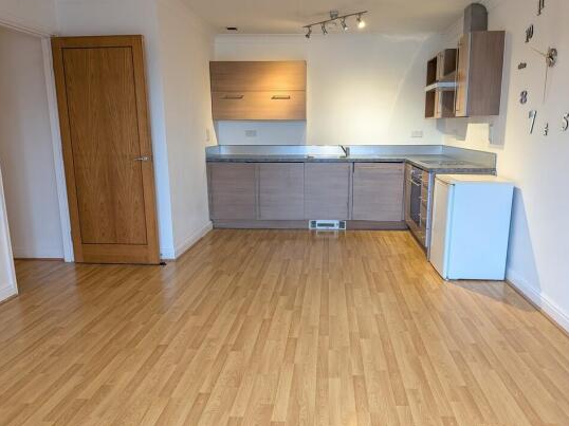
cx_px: 307
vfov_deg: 53.0
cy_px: 197
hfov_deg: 67.2
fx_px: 427
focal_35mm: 26
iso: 498
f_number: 1.7
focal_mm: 4.53
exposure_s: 1/100
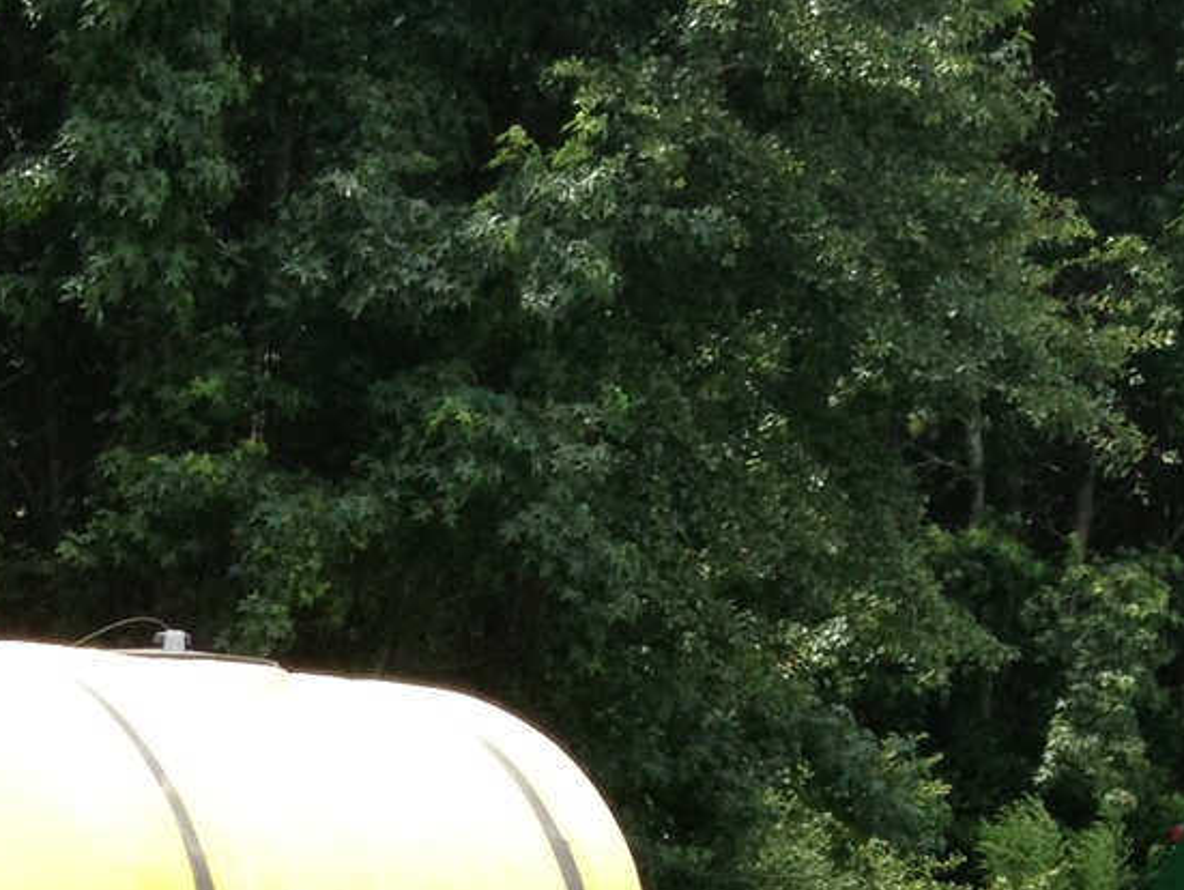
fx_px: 4449
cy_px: 1544
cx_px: -595
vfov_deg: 10.8
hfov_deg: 14.2
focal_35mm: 130
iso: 50
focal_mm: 4.28
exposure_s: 1/620
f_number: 2.4
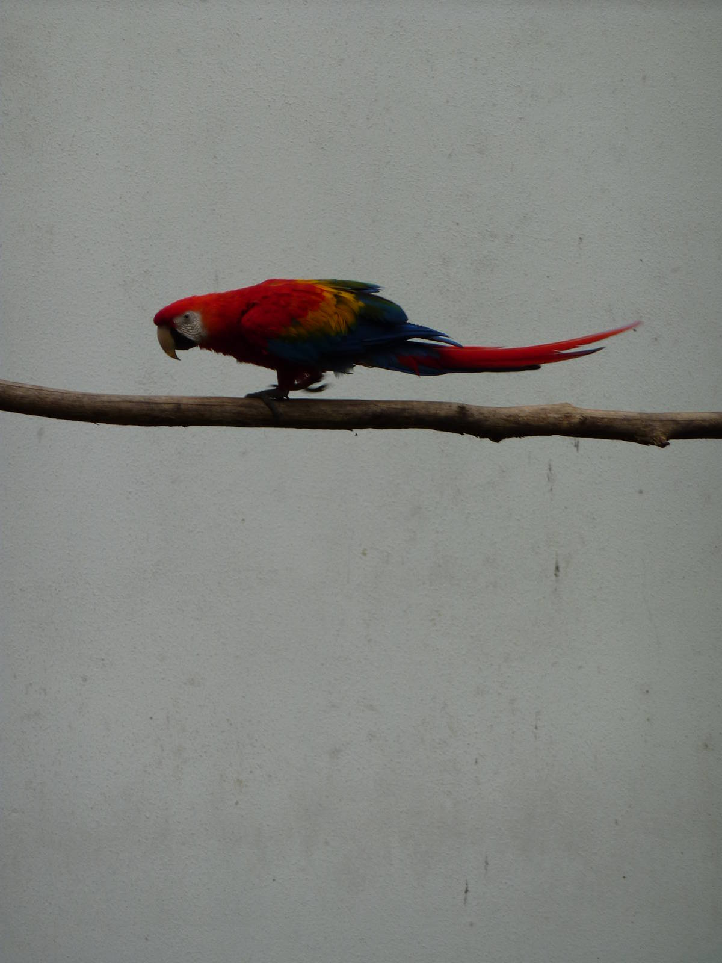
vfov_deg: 7.1
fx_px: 7731
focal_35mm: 278
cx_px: 361
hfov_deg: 5.3
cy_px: 482
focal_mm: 45.7
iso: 80
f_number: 4.8
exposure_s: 1/160
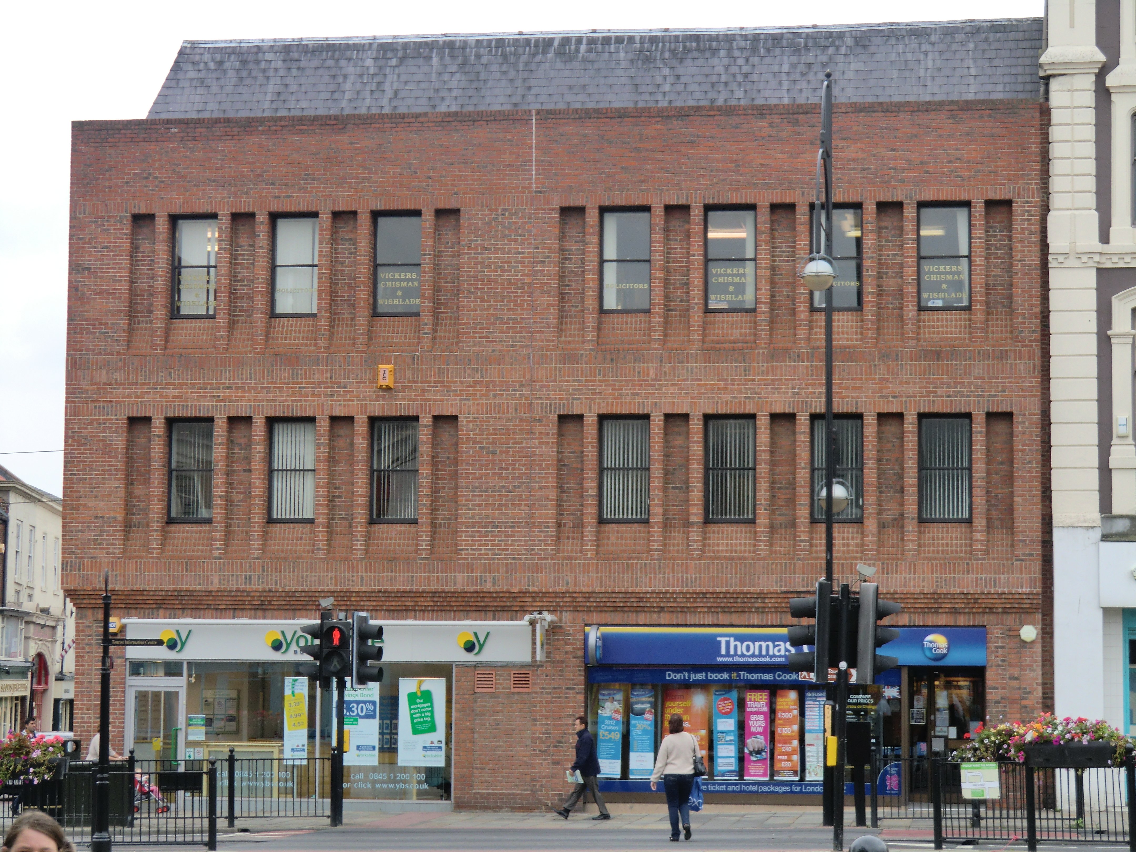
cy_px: 426
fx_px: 2494
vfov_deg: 19.4
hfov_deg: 25.7
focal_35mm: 76
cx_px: 568
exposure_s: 1/100
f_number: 4.6
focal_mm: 13.6
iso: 64
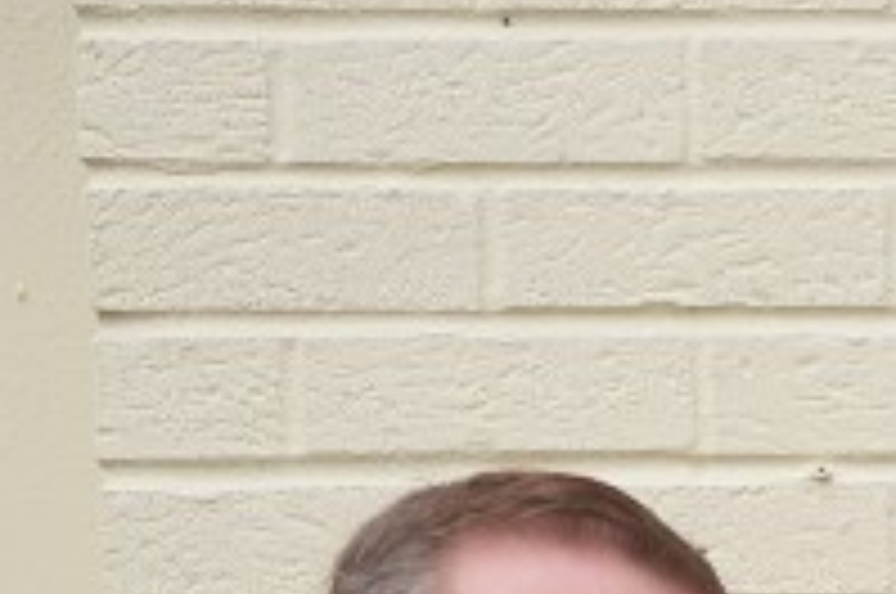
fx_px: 4224
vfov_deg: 7.5
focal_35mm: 170
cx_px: 1459
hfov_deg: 11.5
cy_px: 1480
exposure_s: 1/160
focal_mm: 33
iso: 125
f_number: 4
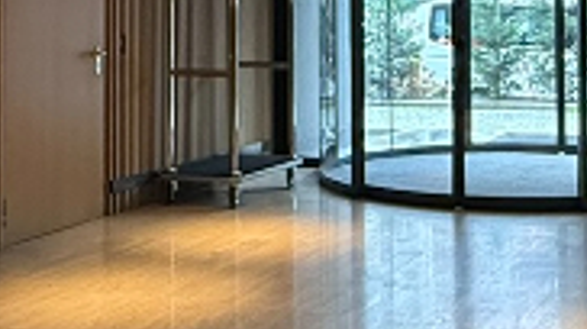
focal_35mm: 84
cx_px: 345
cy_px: -58
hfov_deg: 25.3
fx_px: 1306
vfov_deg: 14.0
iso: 250
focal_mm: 2.22
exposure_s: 1/100
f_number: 2.2
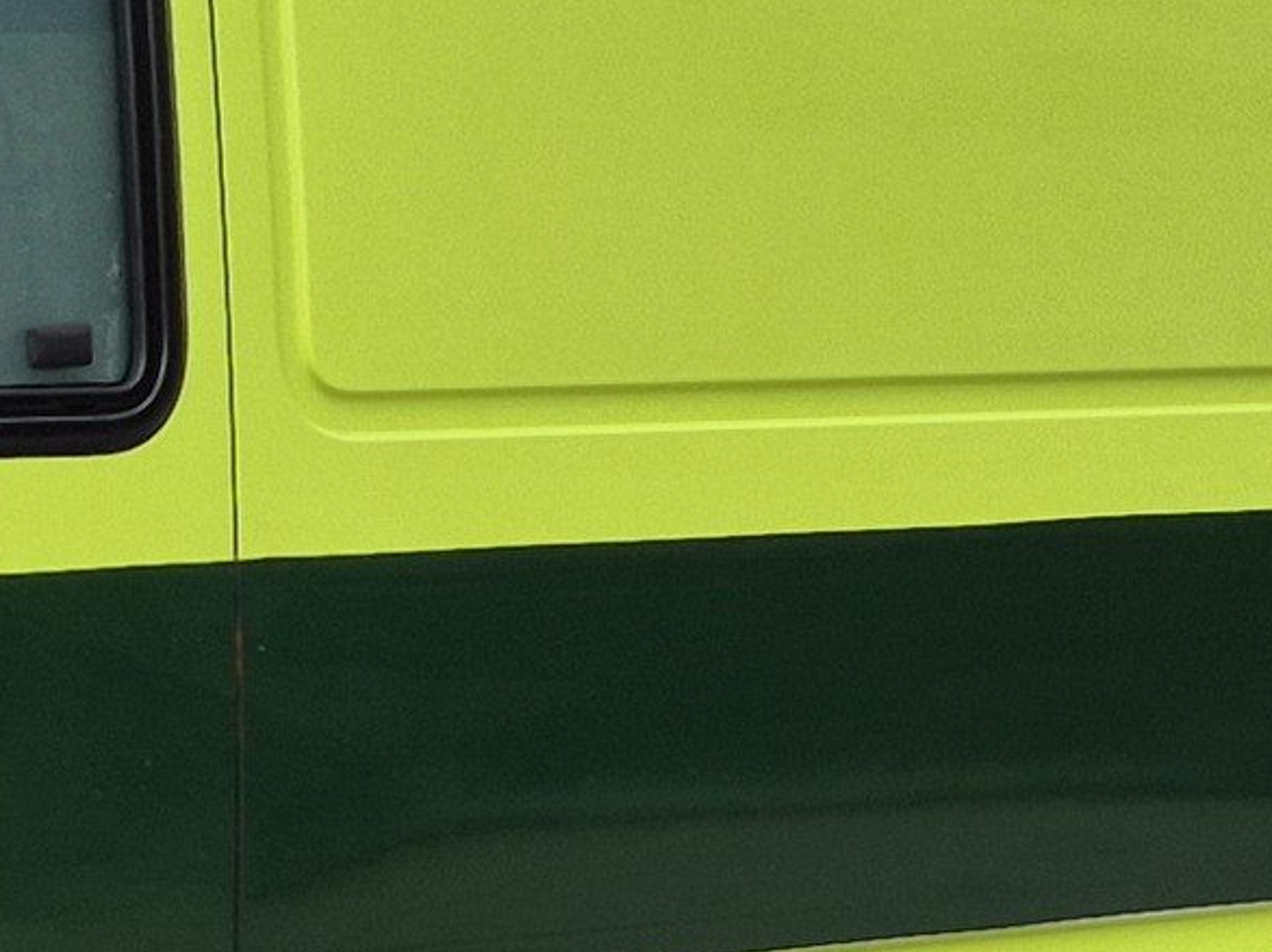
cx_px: -1446
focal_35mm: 157
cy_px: 852
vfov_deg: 9.4
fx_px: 5767
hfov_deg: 11.2
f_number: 1.8
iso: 25
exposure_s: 1/1188
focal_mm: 5.4
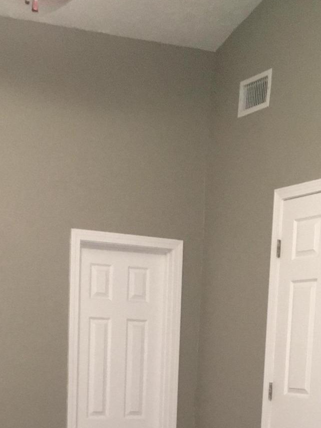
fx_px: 841
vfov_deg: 26.6
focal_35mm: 68
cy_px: 456
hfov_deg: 21.6
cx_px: 159
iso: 250
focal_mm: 4.15
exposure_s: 1/16
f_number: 2.2
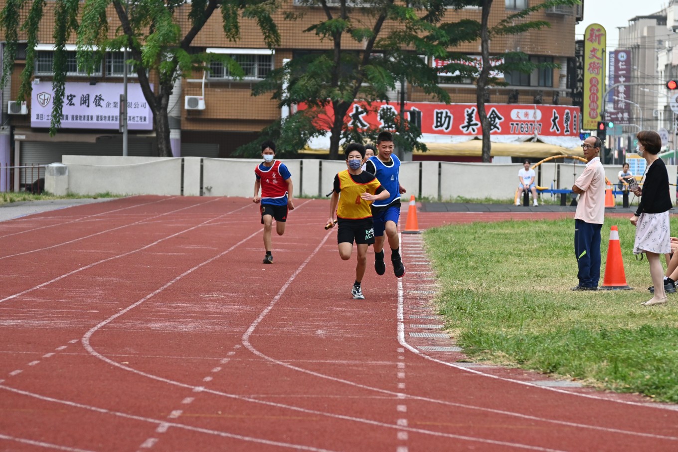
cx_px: 339
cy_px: 226
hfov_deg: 11.0
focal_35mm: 188
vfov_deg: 7.3
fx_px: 3530
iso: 500
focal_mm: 125
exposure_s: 1/1000
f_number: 4.8
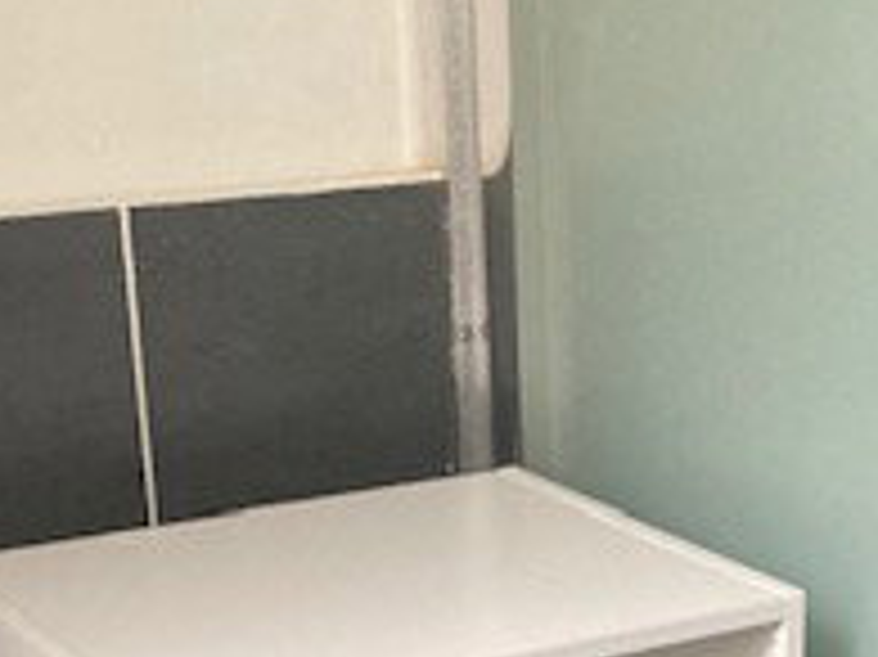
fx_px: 2332
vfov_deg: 15.2
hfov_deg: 21.1
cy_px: 878
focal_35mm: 92
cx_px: 707
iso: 320
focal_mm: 3.99
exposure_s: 1/43
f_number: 1.8
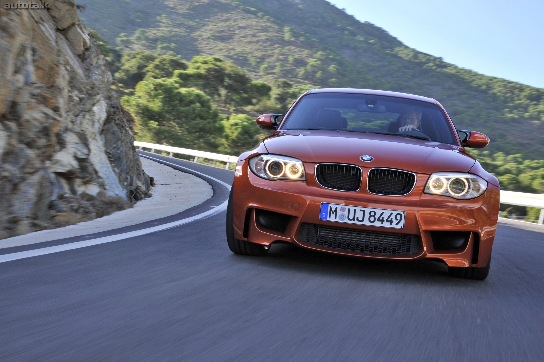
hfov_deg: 39.6
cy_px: 181
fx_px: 755
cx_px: 272
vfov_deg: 27.0
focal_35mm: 50
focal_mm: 50
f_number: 22
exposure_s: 1/40
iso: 400
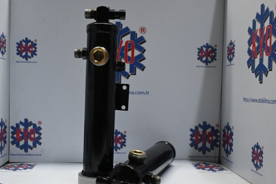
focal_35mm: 45
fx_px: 345
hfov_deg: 43.5
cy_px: 105
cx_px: 118
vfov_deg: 29.8
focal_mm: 26
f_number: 4.5
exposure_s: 1/125
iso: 1100
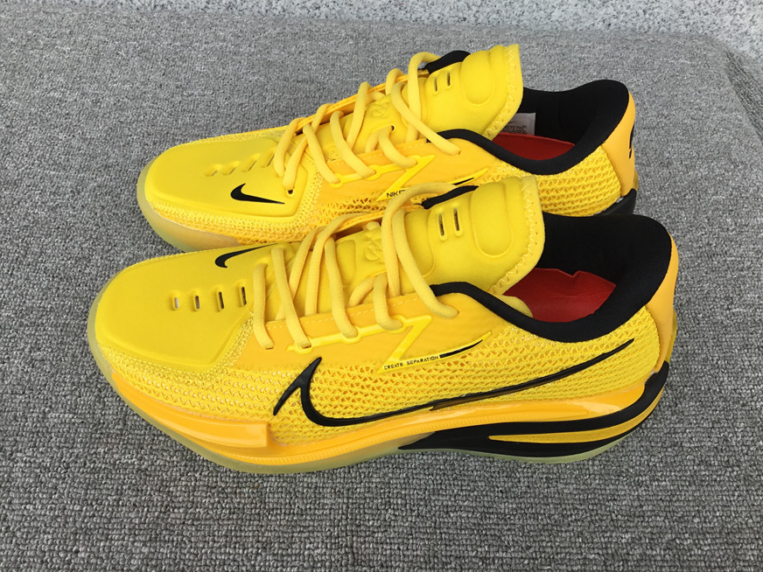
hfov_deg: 56.8
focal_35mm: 32
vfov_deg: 44.2
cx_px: 389
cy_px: 282
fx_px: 705
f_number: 2.4
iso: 25
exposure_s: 1/338
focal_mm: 3.3
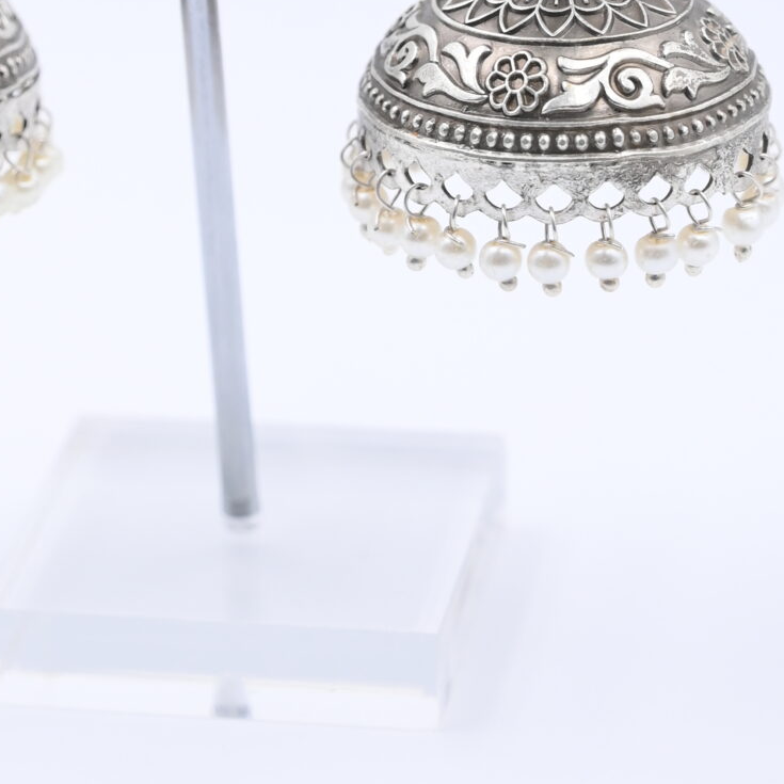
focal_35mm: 204
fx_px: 5227
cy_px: -15
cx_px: 63
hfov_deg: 8.5
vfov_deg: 8.5
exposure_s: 1/200
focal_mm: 69
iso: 400
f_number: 6.3
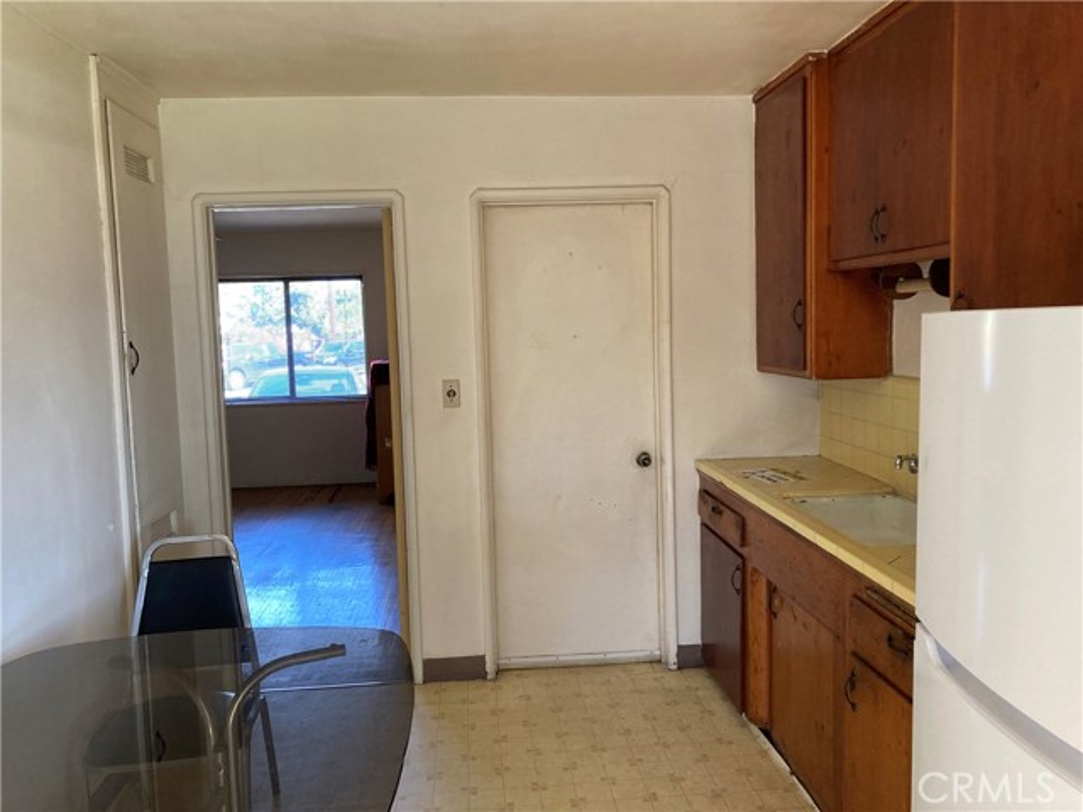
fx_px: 876
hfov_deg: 63.4
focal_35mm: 28
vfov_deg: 49.7
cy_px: 406
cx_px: 542
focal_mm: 3.99
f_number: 1.8
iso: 160
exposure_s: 1/60
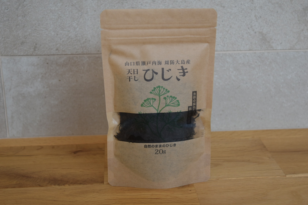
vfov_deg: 22.6
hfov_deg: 33.4
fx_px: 513
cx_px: 154
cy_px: 102
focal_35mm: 60
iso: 280
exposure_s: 1/125
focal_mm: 40
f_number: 5.6
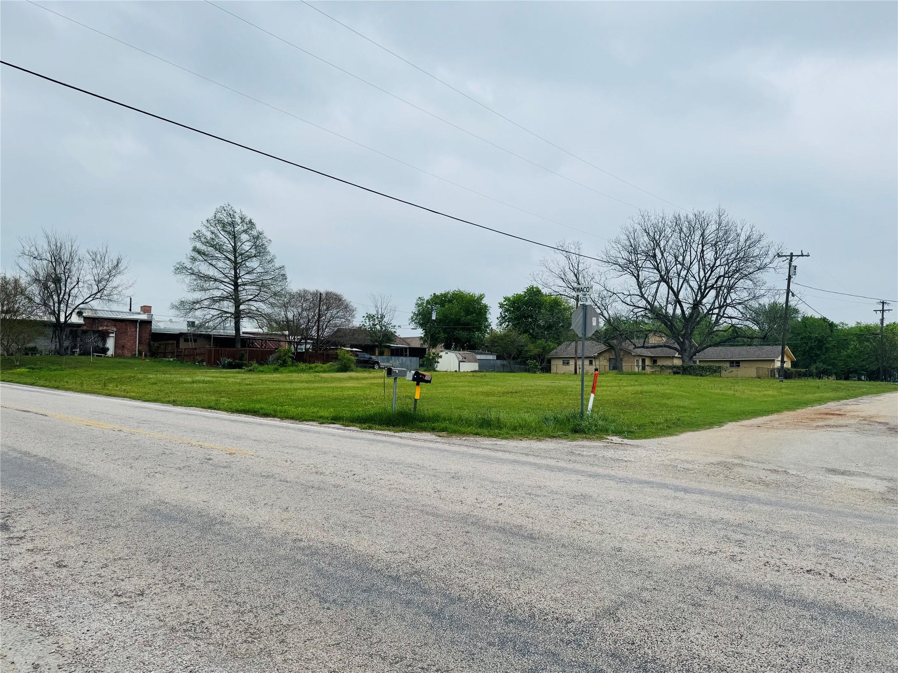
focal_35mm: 24
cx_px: 449
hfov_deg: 71.6
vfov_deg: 56.8
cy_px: 336
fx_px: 623
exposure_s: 1/4950
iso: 80
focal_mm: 6.76
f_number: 1.78
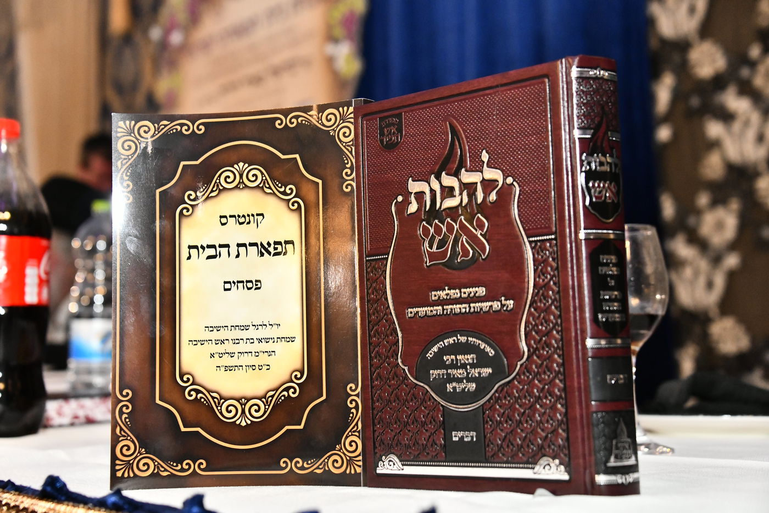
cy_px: 256
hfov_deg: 36.3
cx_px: 384
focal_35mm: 55
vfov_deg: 24.6
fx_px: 1175
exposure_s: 1/100
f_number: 5.6
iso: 2500
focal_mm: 55
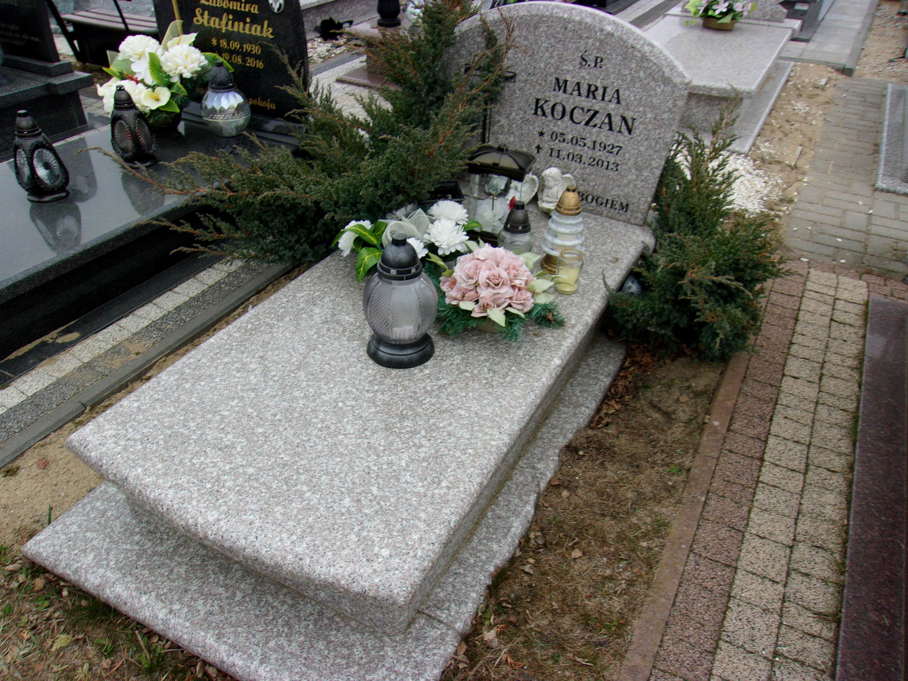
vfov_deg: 51.4
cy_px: 340
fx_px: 708
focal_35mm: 27
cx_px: 454
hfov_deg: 65.3
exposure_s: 1/40
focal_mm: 4.9
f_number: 10.4
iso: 80
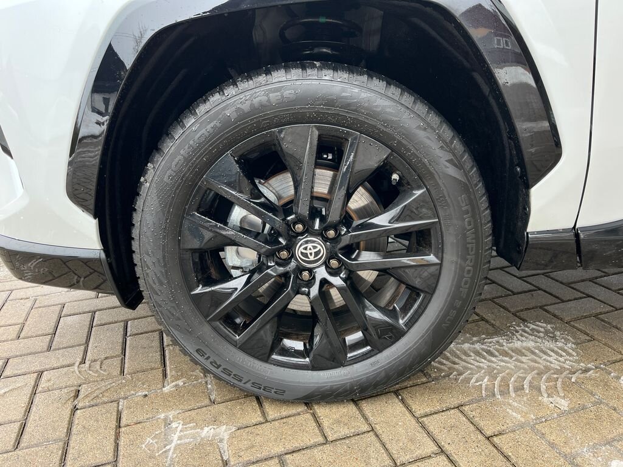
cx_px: 312
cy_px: 234
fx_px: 468
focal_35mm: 26
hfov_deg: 67.3
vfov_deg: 53.1
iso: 64
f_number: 1.6
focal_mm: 5.1
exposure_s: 1/135
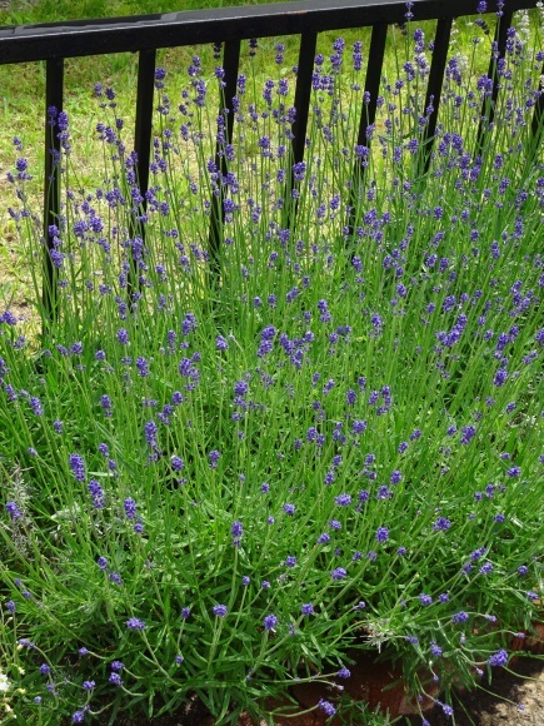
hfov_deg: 24.4
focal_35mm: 60
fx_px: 1257
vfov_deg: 32.2
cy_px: 363
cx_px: 272
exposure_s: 1/200
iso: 80
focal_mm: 10.23
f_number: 4.5
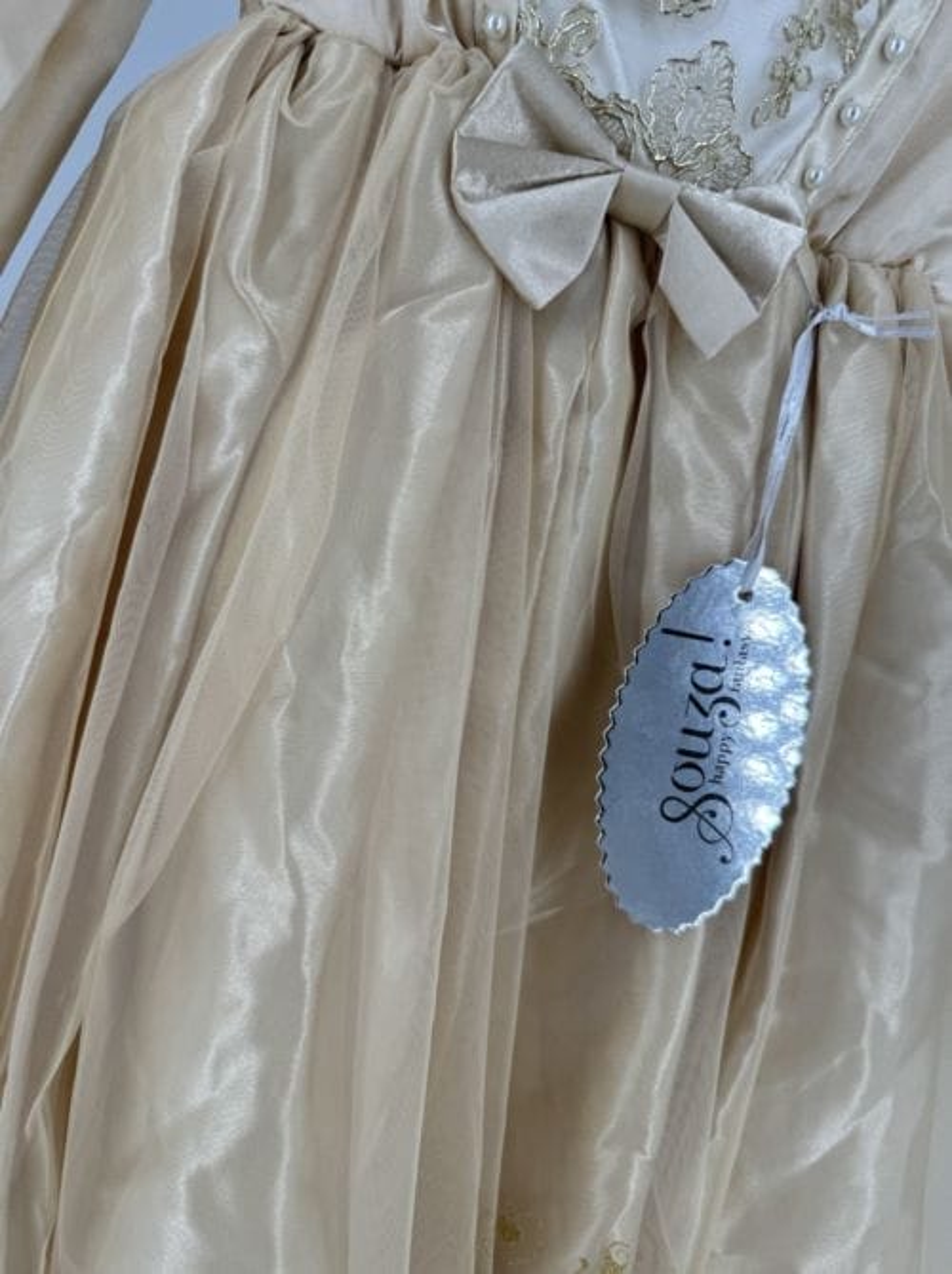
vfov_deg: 71.7
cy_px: 637
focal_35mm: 24
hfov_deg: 56.7
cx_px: 476
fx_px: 882
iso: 80
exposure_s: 1/1923
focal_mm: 6.76
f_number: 1.78
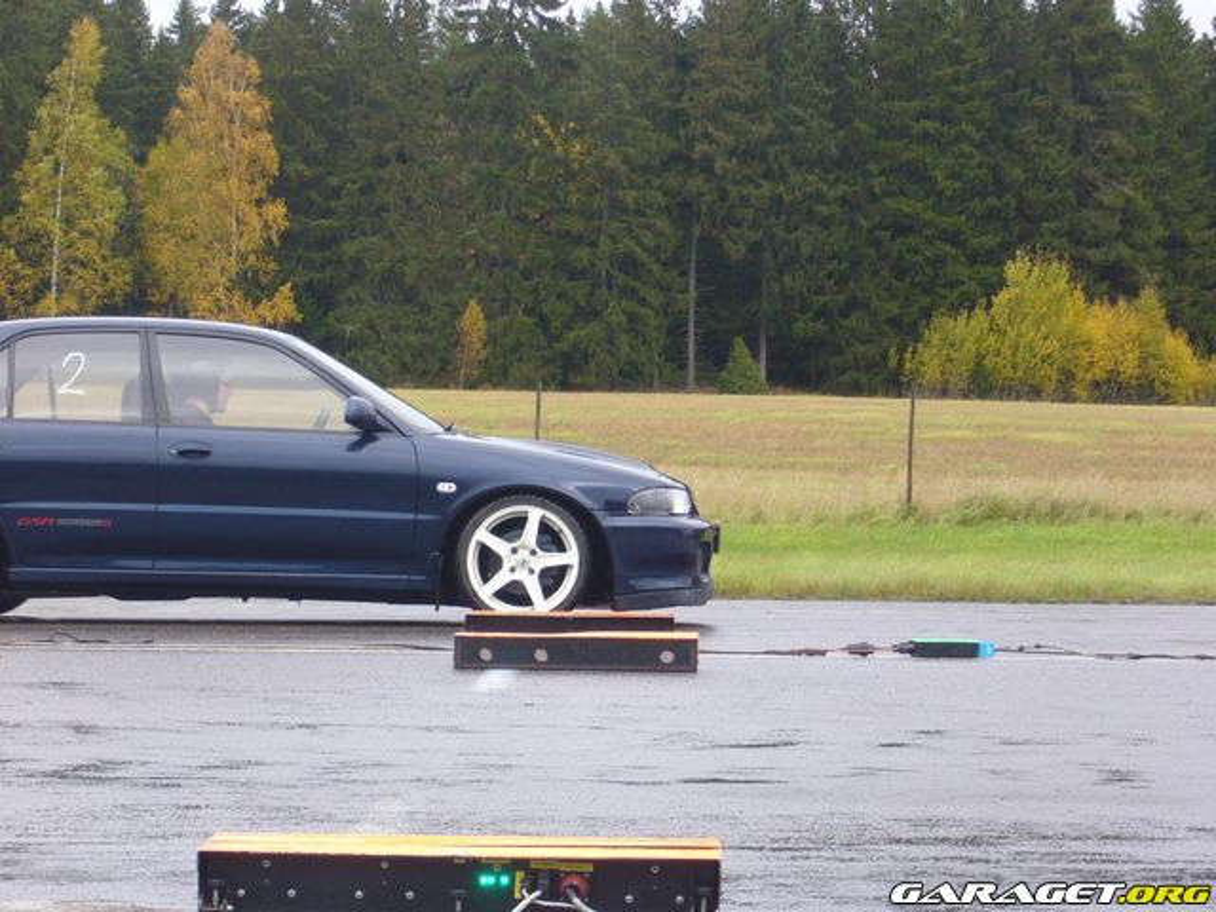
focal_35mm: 105
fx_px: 3688
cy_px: 456
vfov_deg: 14.1
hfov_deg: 18.7
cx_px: 608
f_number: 5
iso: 80
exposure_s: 1/40
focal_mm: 17.4
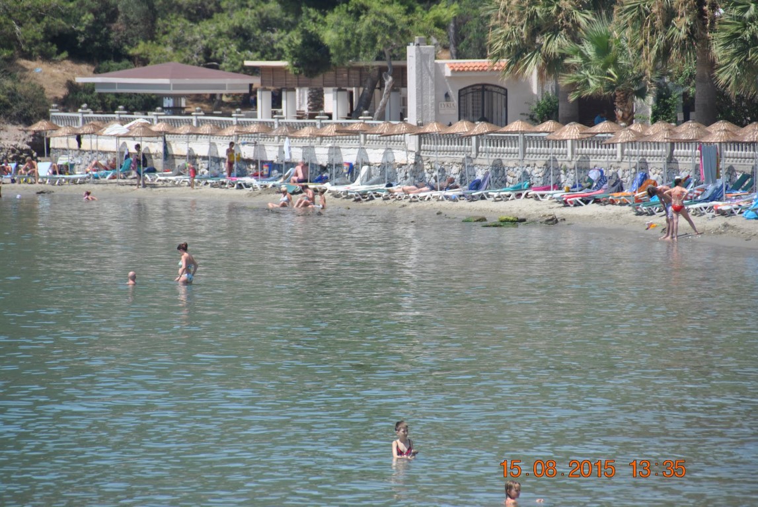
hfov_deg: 6.9
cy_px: 254
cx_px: 379
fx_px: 6325
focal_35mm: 300
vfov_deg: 4.6
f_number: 5.6
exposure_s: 1/800
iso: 200
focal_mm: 200
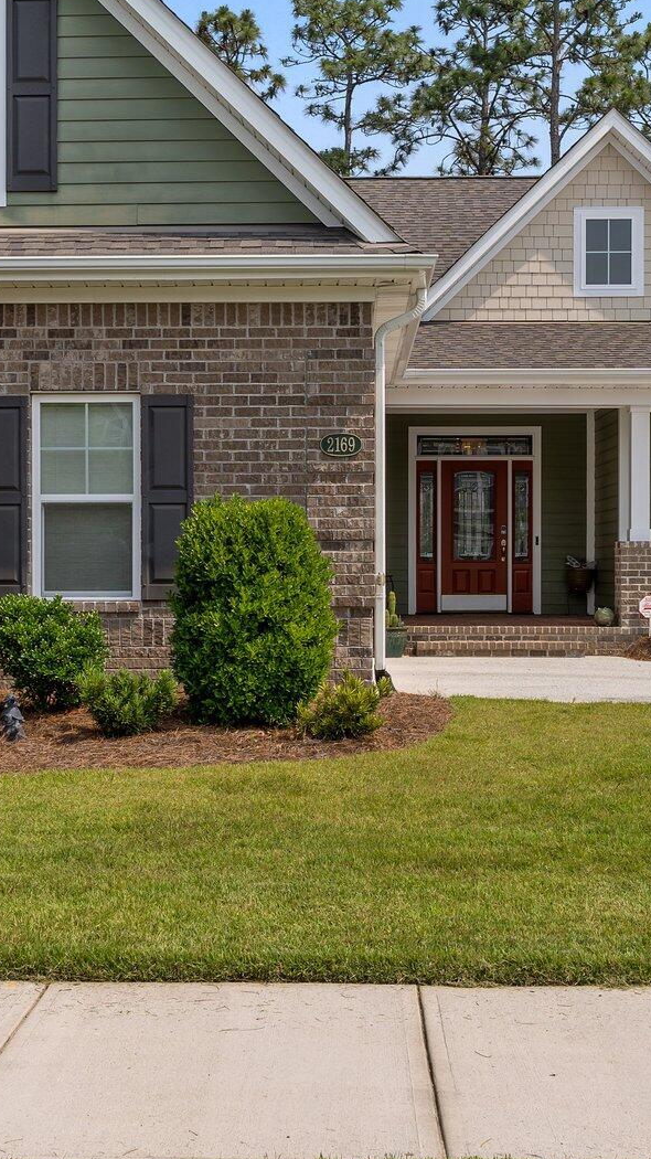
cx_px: 321
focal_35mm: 47
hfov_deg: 25.4
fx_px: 1443
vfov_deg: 43.3
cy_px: 422
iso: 200
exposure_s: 1/400
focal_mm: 23
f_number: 8
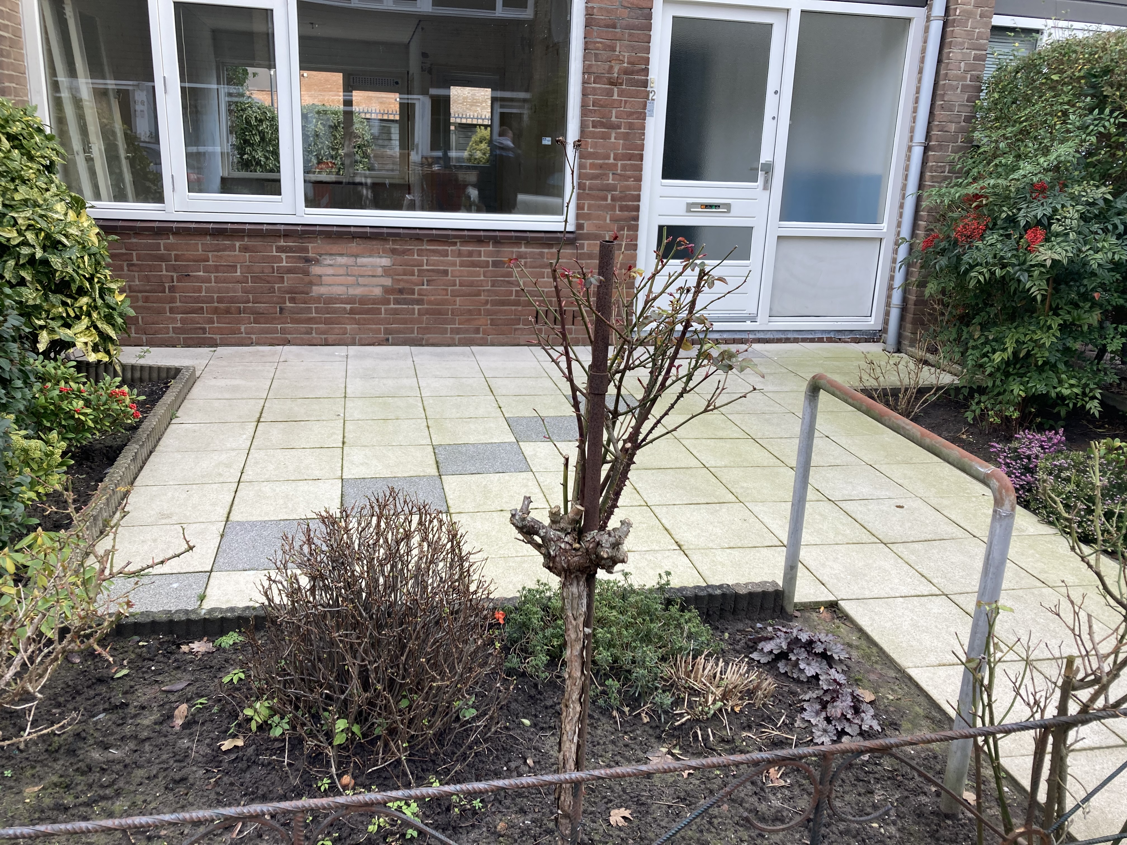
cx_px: 564
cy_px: 422
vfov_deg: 49.7
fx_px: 912
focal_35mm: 28
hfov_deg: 63.4
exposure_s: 1/142
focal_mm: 3.99
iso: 20
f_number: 1.8
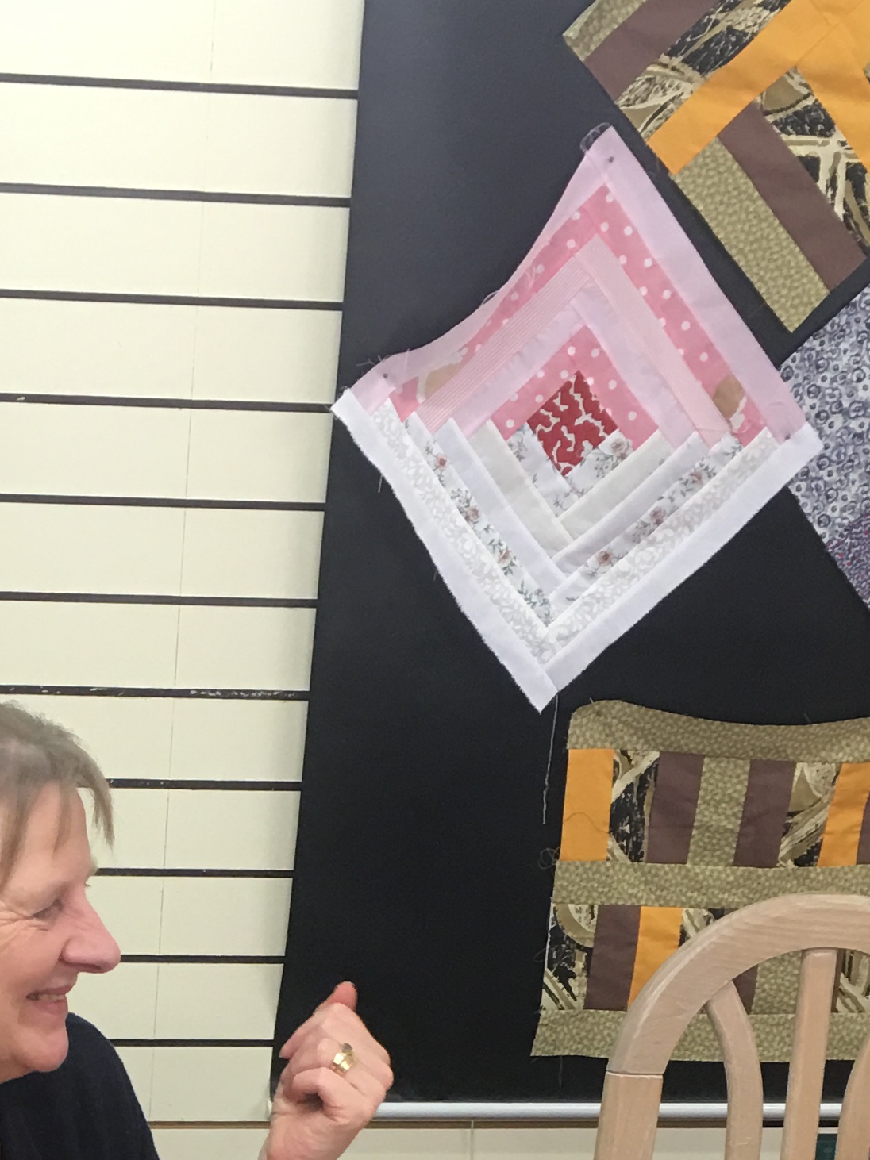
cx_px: 30
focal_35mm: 80
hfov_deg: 18.0
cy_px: 1416
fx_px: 2682
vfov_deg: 22.4
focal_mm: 4.15
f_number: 2.2
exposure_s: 1/33
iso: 50
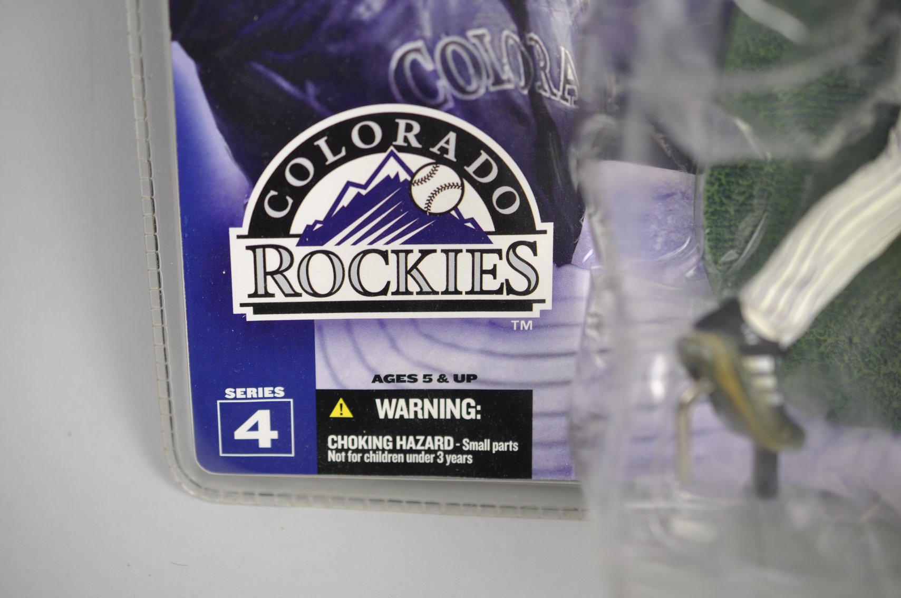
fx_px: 1500
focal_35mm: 60
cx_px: 450
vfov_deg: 22.6
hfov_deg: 33.4
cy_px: 299
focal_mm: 40
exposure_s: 1/40
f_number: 3.2
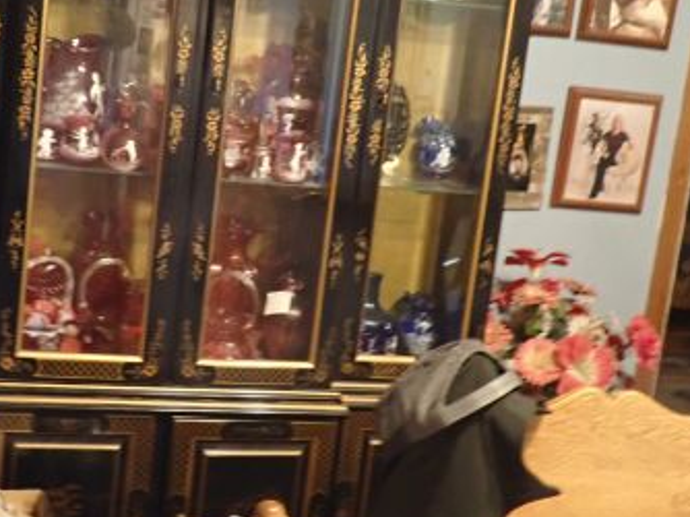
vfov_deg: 28.8
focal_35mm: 50
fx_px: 996
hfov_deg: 37.8
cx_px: 237
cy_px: 165
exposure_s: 1/30
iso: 800
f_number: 2
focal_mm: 4.5
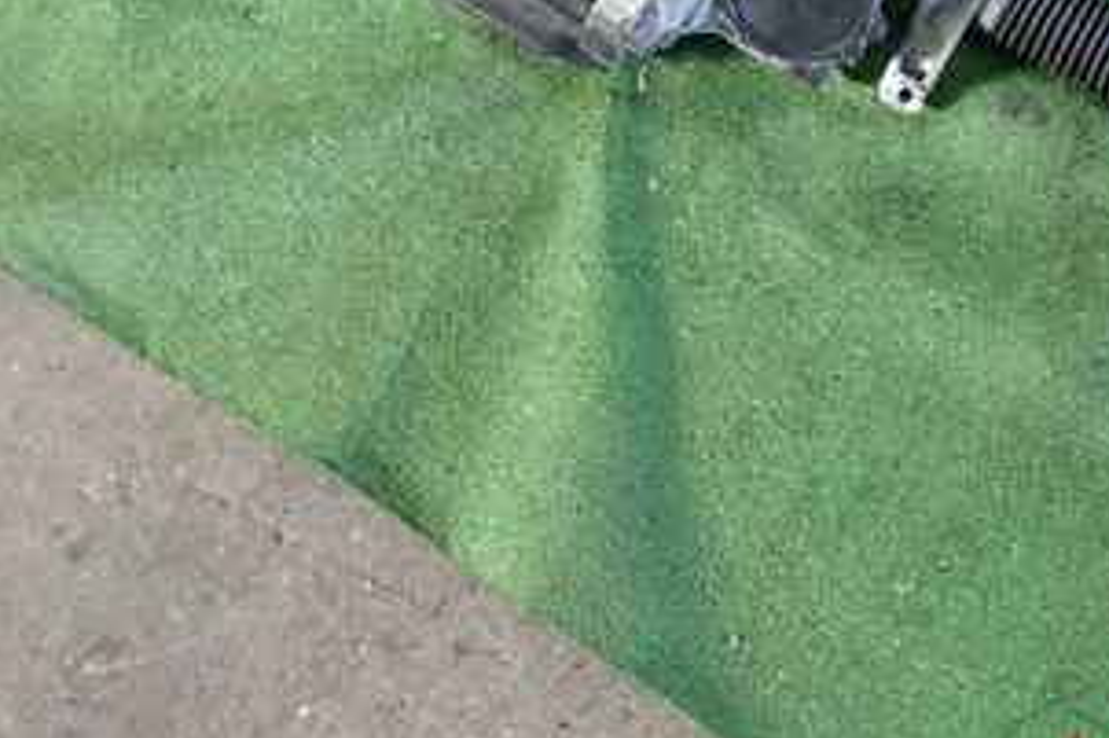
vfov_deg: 21.1
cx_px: 797
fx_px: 1909
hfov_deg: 31.9
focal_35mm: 62
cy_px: -7
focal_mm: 5.4
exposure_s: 1/30
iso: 250
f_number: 2.3
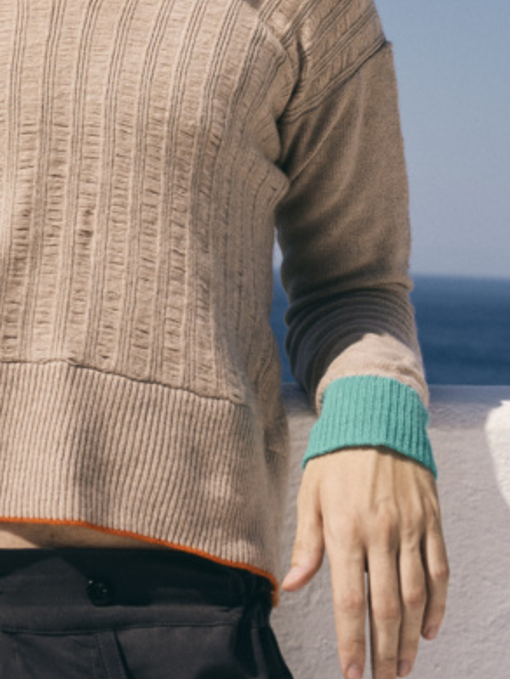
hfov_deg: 14.2
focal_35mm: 102
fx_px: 2003
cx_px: -31
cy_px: 105
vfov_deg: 19.0
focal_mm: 43
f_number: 6.3
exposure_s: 1/250
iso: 100
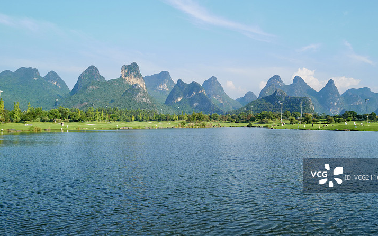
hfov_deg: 59.5
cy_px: 110
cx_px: 209
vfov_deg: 39.4
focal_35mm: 32
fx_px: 330
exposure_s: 1/500
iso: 400
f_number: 9
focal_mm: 28
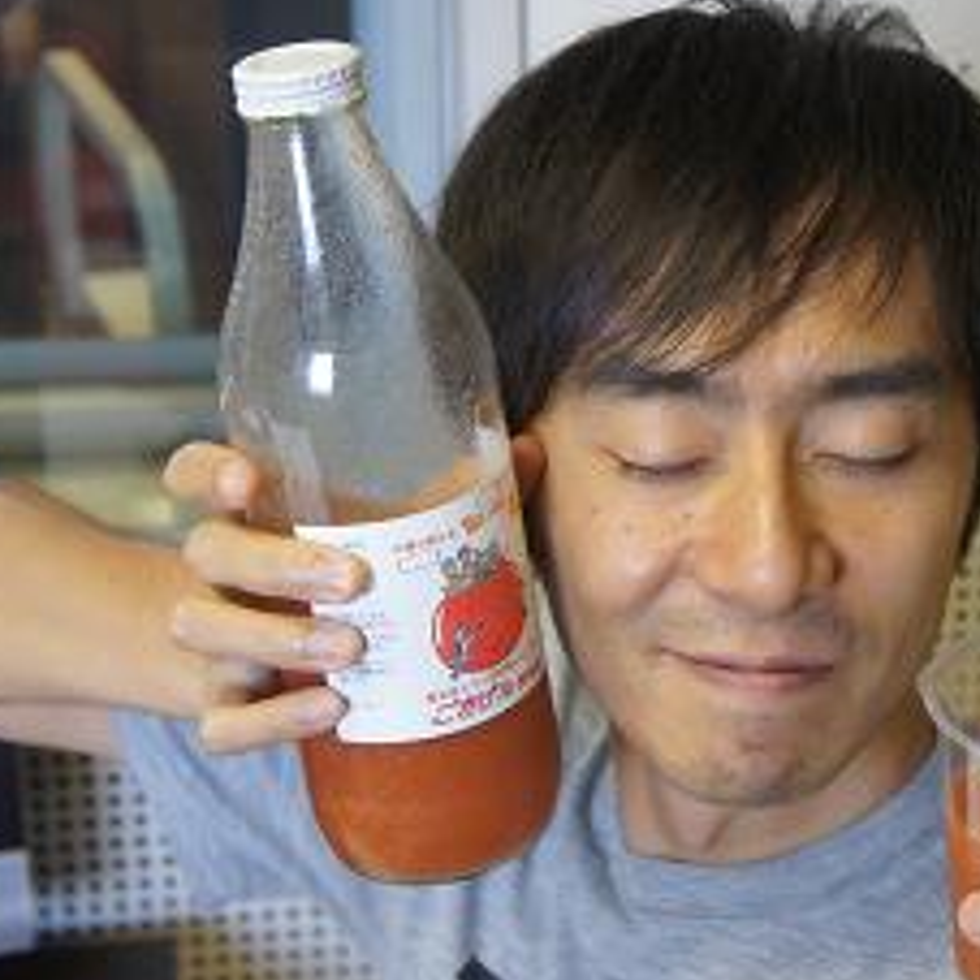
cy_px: 557
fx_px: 2530
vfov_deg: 21.9
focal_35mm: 79
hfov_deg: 21.8
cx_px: 656
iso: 800
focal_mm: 34
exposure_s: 1/60
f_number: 4.5
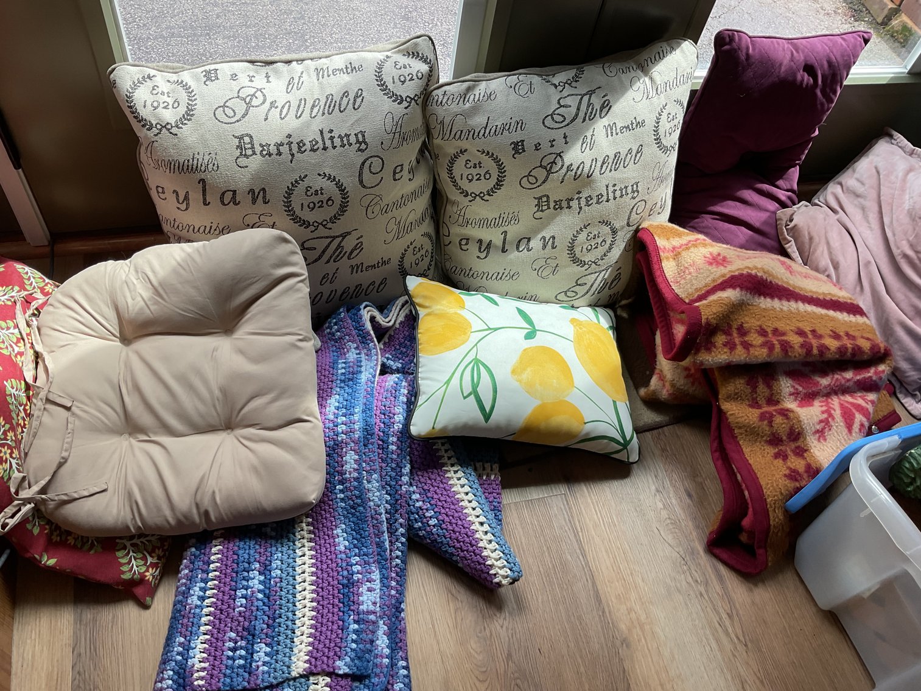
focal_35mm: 29
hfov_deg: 61.7
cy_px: 346
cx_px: 460
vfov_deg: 48.2
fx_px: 772
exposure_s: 1/120
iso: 20
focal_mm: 3
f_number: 1.8
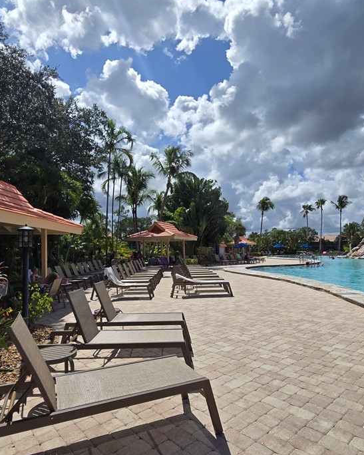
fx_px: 256
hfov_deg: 70.8
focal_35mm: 19
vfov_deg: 83.2
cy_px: 237
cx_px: 176
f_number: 2.2
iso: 50
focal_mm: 2.2
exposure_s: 1/4899
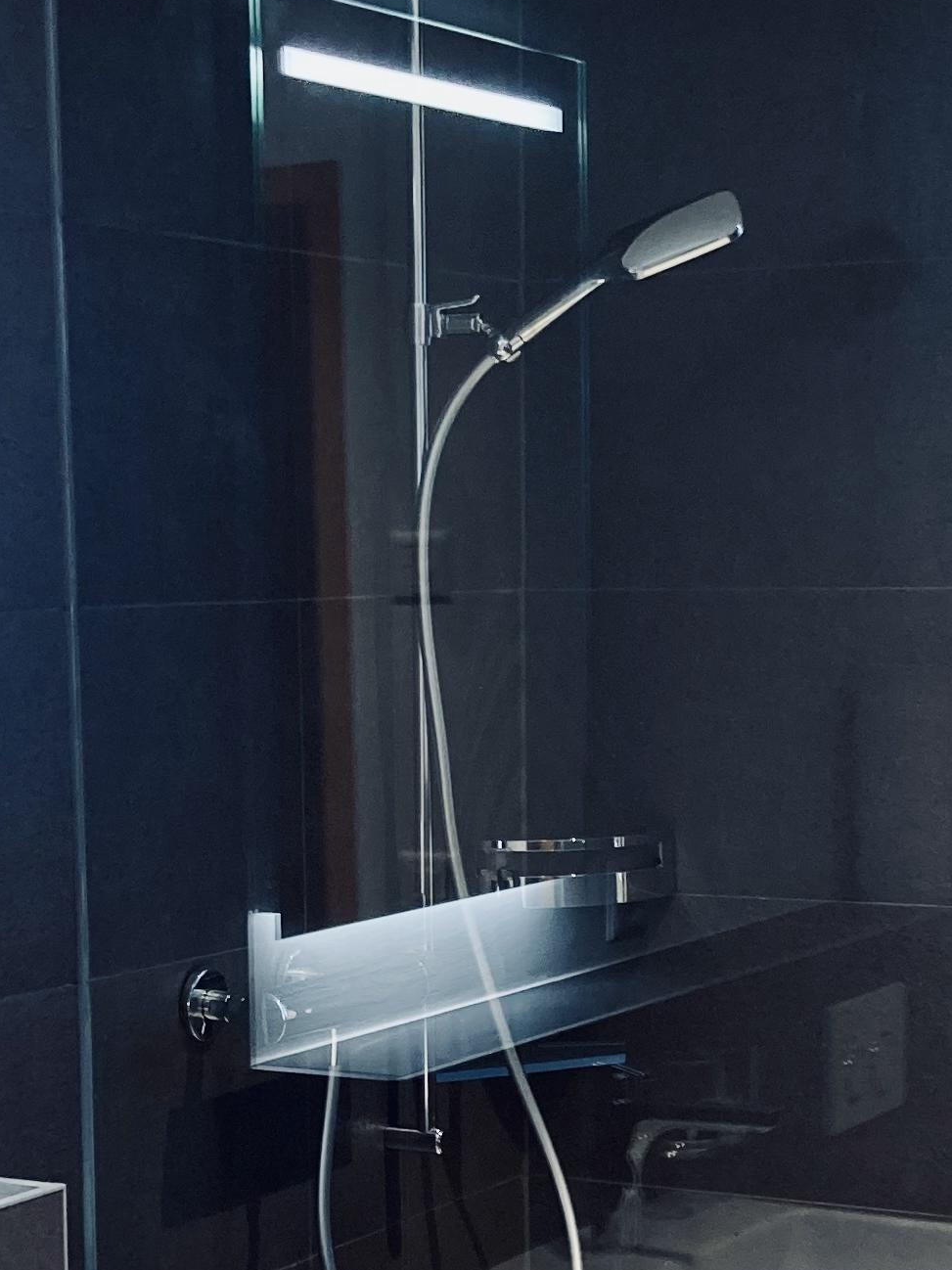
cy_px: 1019
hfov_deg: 17.0
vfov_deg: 22.2
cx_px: 413
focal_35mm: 87
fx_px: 3191
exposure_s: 1/50
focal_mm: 3.99
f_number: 1.8
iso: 80
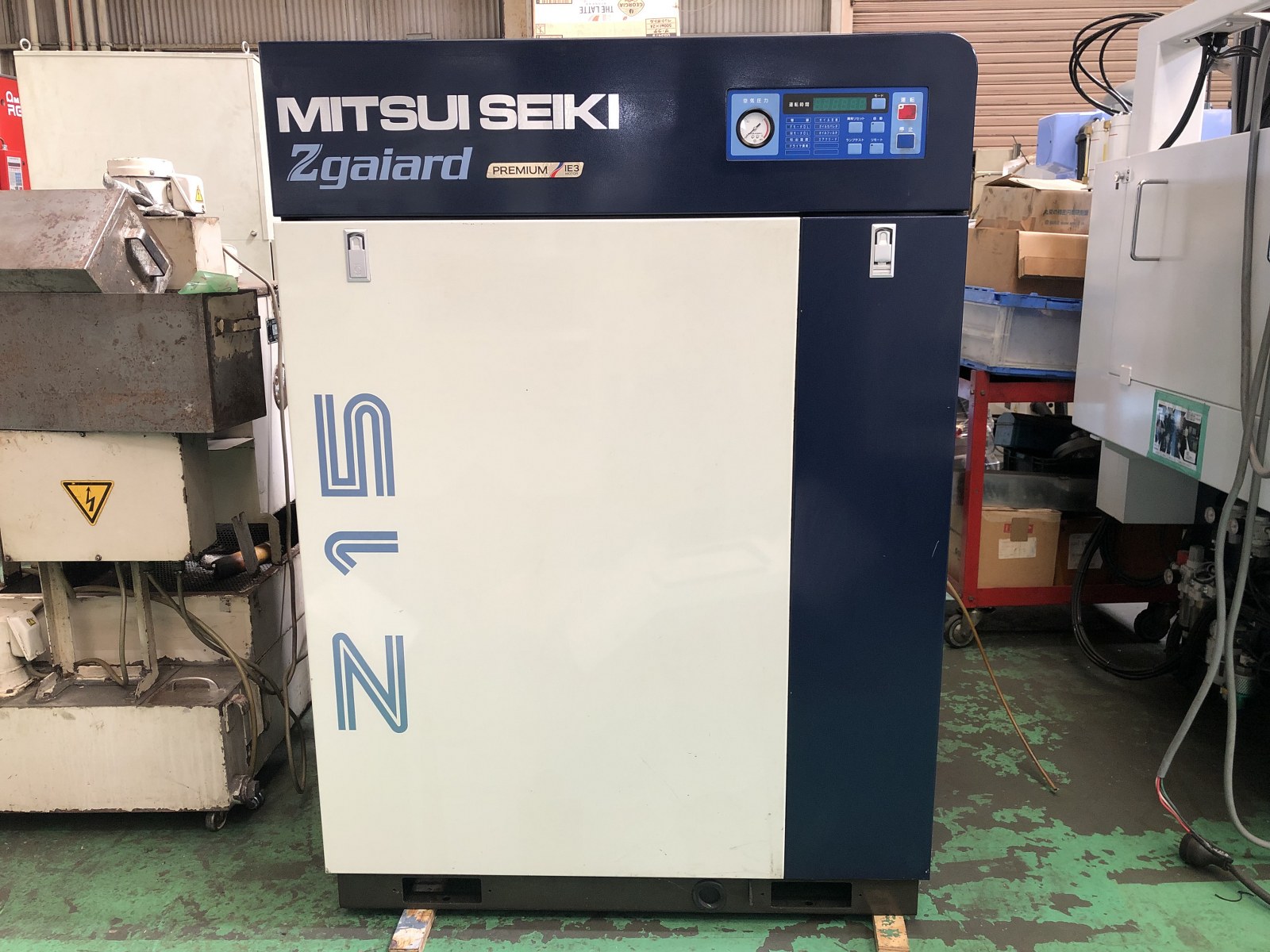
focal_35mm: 28
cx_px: 635
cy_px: 476
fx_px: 1027
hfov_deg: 63.4
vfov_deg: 49.7
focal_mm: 4
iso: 40
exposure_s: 1/24
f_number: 1.8
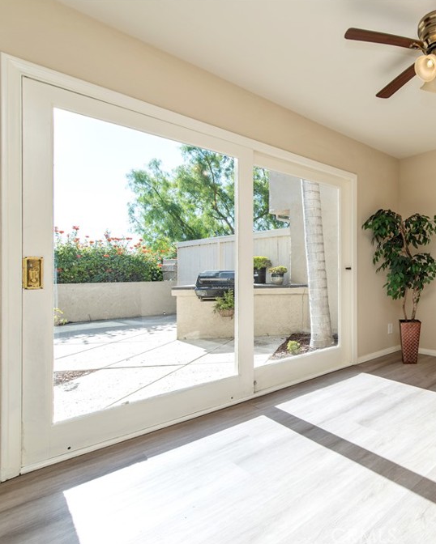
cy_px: 272
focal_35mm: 20
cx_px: 388
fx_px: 322
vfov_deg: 80.4
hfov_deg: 58.7
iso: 100
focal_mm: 14
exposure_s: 1/160
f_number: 6.3
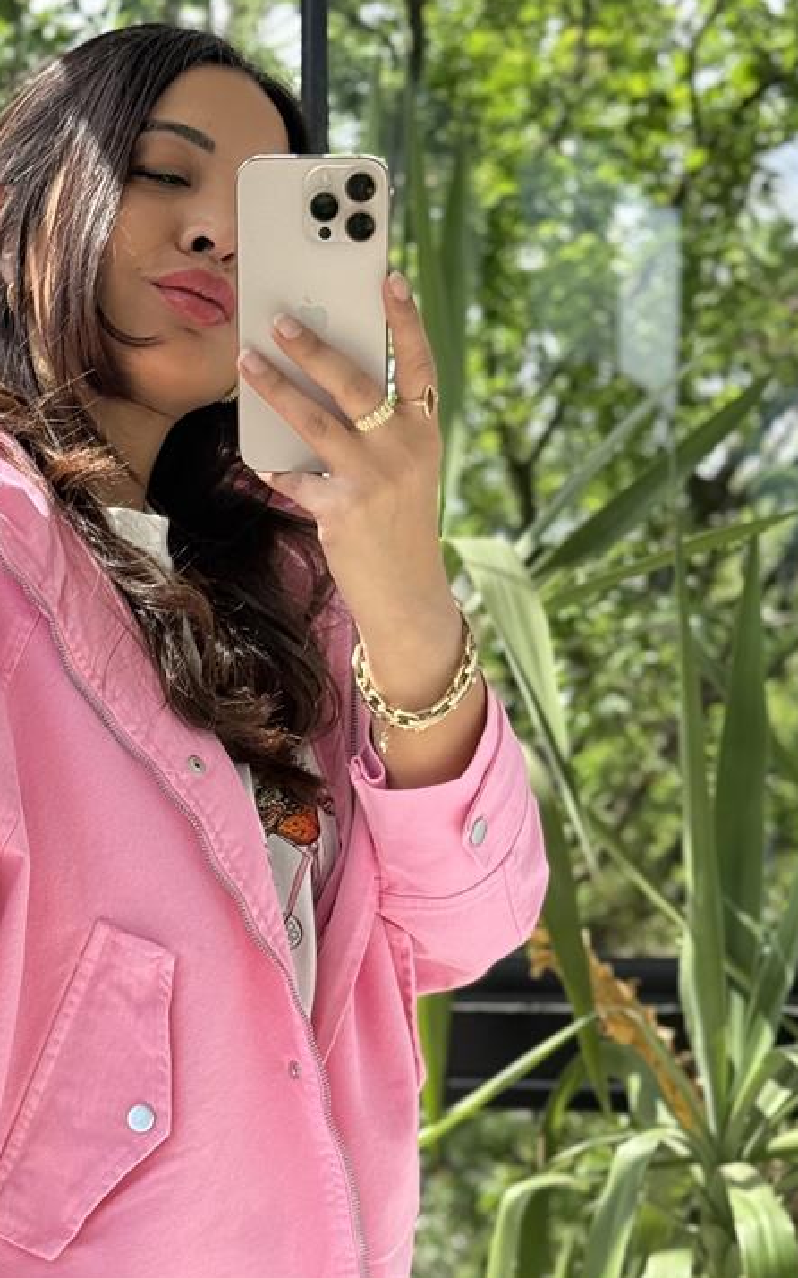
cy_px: 948
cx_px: 109
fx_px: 3307
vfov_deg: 21.7
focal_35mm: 95
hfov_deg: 13.7
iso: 80
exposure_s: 1/699
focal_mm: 6.76
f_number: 1.78
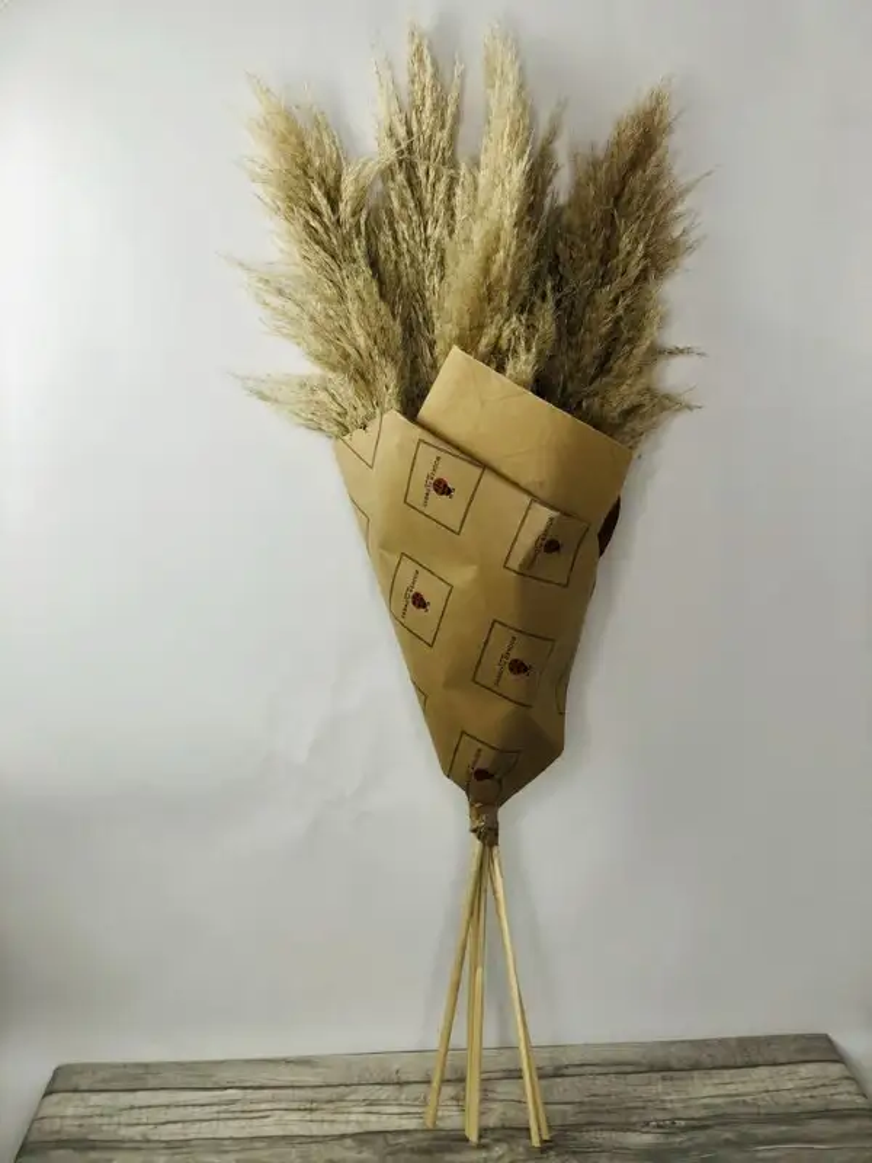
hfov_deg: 28.0
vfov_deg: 36.8
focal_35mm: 52
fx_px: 1747
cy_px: 582
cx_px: 436
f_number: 2.4
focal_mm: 6
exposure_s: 1/50
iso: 16
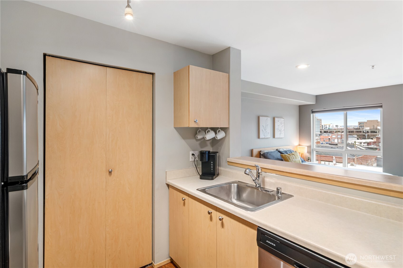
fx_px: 185
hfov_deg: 95.0
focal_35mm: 16
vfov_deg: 72.0
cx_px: 202
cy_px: 134
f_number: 10
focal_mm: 11
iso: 250
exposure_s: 1/5
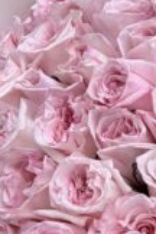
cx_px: 282
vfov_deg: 8.4
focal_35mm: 246
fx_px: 1599
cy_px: 179
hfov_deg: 5.5
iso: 100
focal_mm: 6.76
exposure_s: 1/74
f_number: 1.78
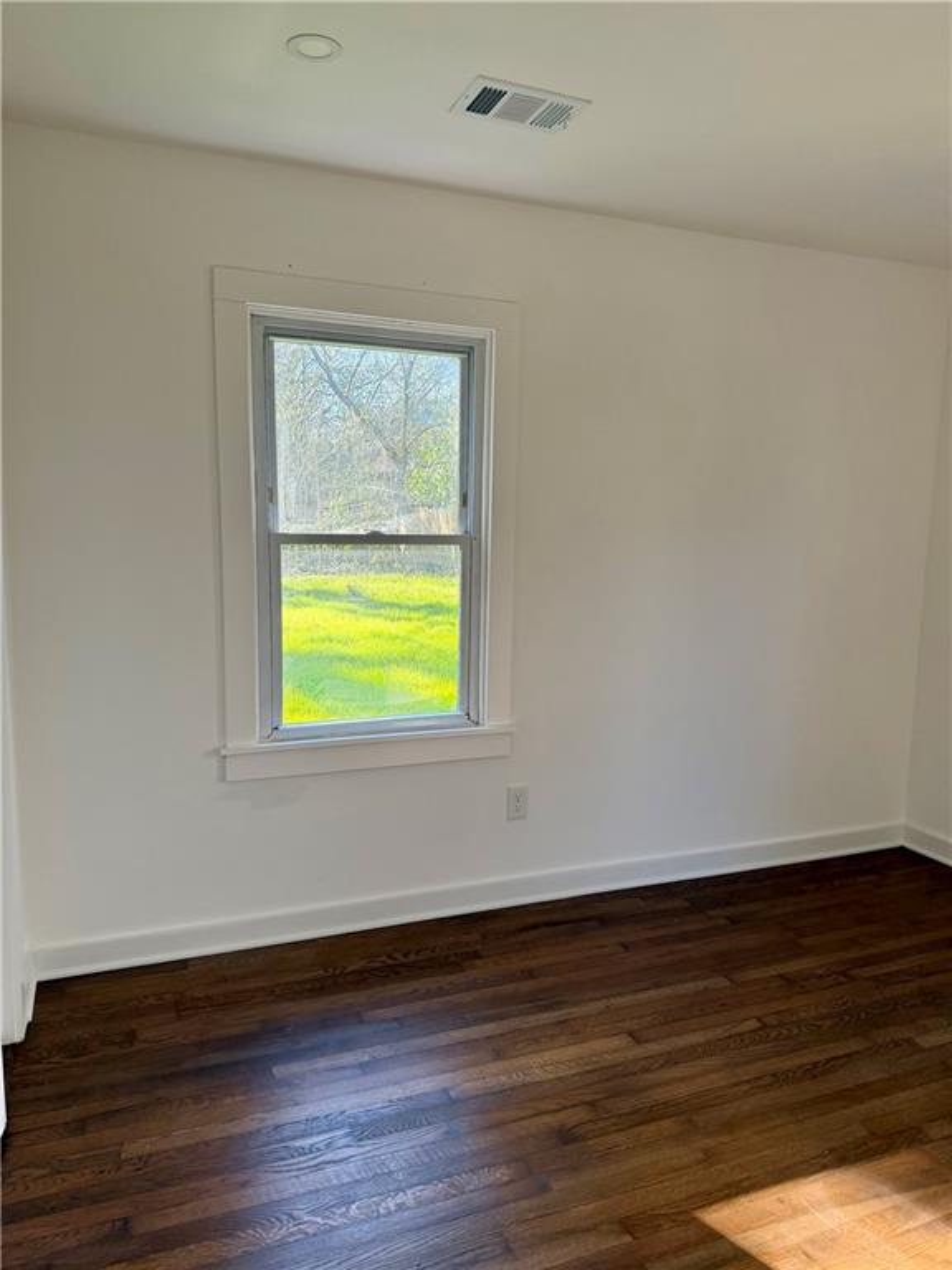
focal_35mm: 24
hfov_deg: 56.8
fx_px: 880
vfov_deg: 71.6
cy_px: 635
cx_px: 476
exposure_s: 1/201
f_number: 1.78
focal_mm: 6.76
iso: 125
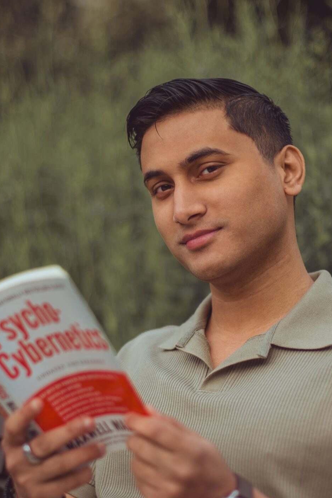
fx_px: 1258
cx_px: 187
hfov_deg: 15.0
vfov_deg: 22.3
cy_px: 306
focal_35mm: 91
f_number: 1.4
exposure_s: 1/2000
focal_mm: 50
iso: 100
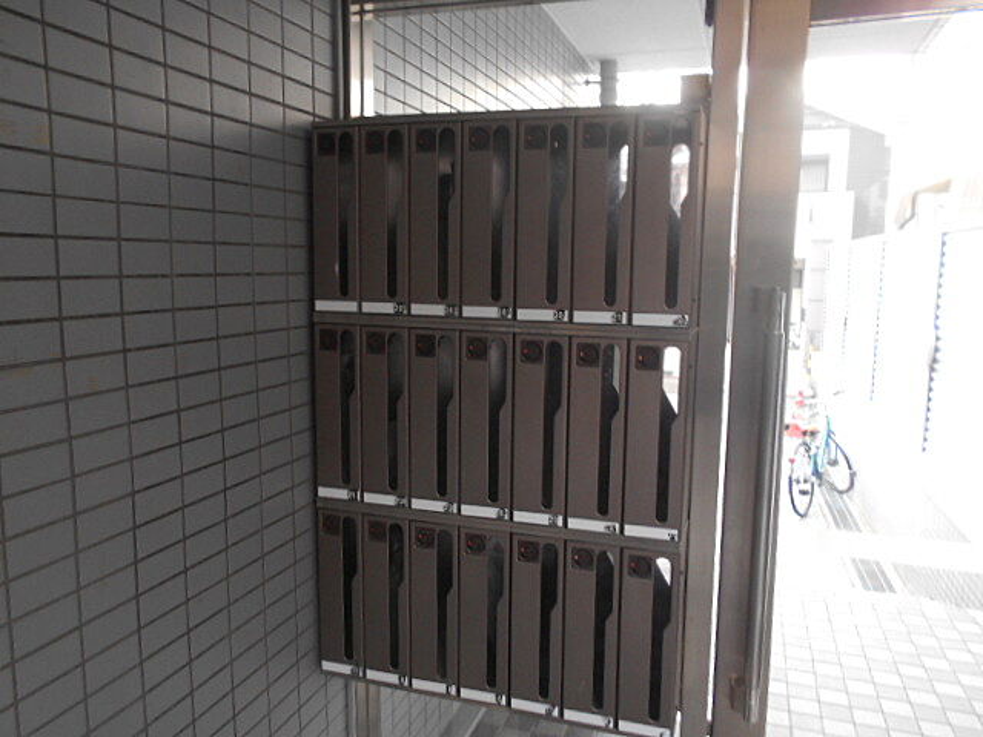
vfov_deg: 53.1
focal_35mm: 26
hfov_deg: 67.3
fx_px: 738
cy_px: 368
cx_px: 492
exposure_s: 1/30
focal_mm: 4.6
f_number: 3.2
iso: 200
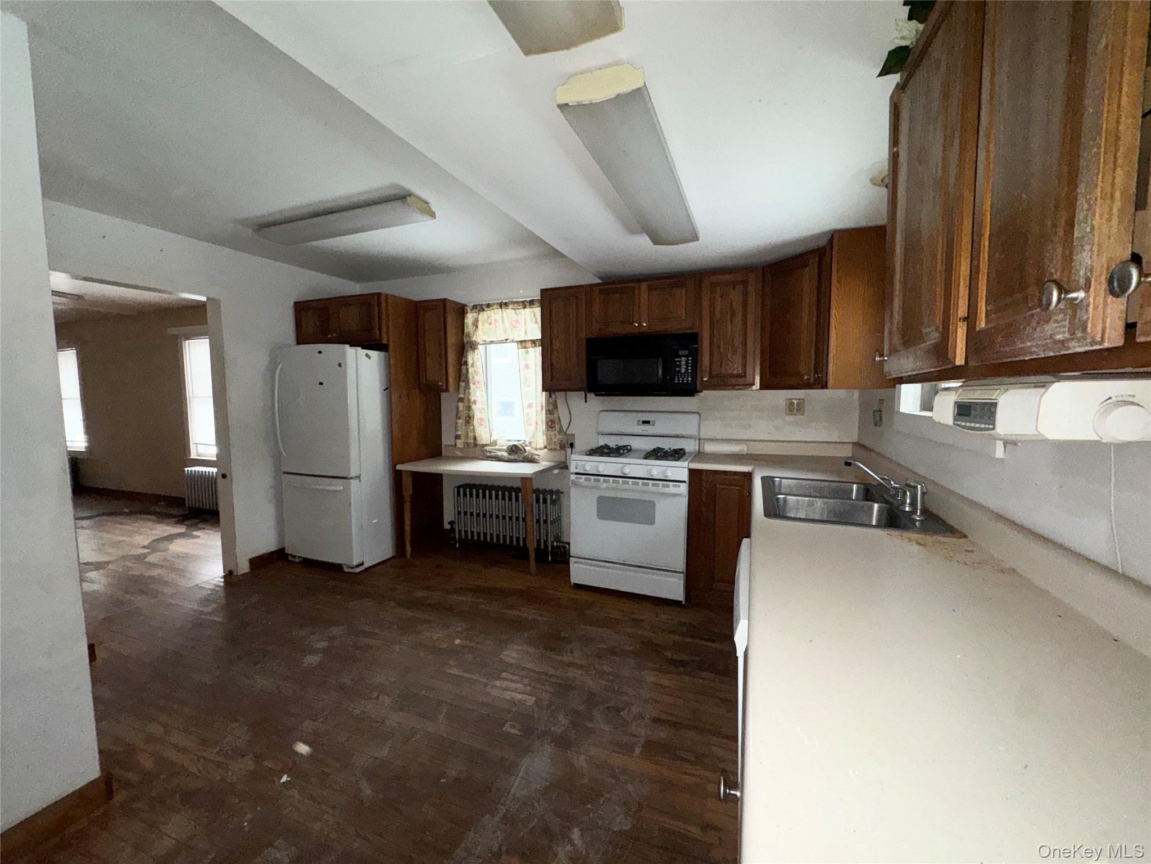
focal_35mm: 14
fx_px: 466
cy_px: 432
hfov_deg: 102.1
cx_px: 576
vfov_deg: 85.7
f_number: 2.2
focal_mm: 2.22
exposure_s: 1/60
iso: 100
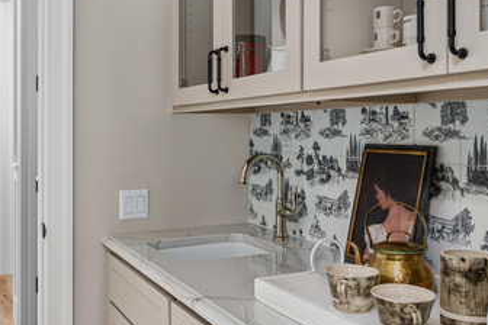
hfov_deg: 48.3
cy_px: 128
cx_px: 208
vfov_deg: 33.3
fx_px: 542
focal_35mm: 40
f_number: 8
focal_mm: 21
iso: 400
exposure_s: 1
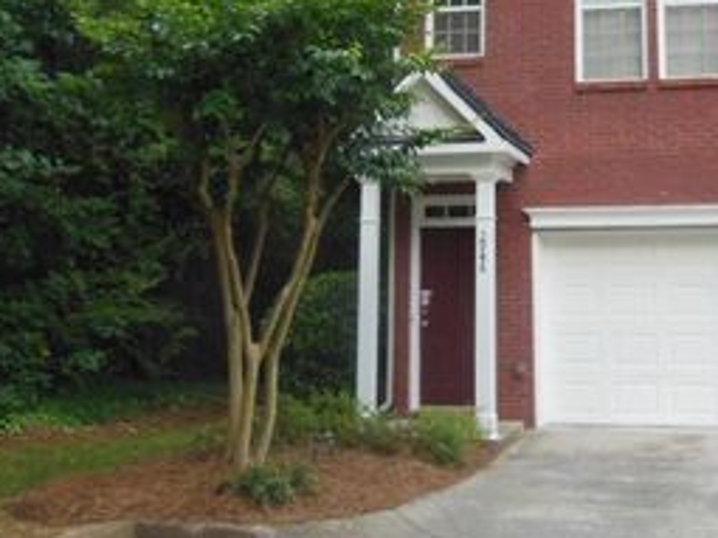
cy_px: 89
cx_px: 549
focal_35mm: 49
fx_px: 1016
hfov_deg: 37.8
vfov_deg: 28.8
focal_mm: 4.5
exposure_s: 1/200
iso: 125
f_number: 3.5
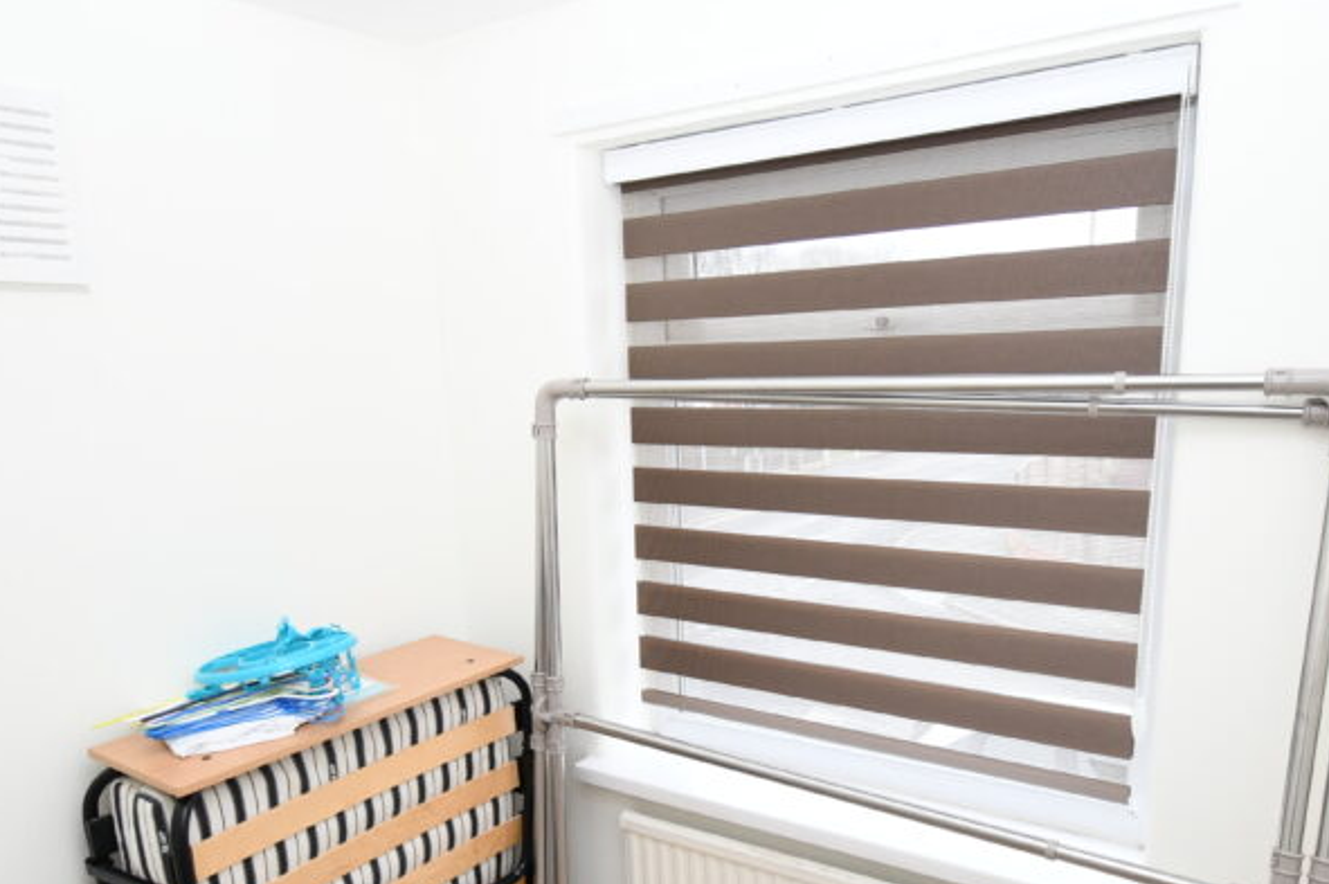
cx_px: 670
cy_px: 580
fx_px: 959
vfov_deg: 48.7
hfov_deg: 69.4
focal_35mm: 26
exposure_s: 1/100
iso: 560
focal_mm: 10
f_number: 5
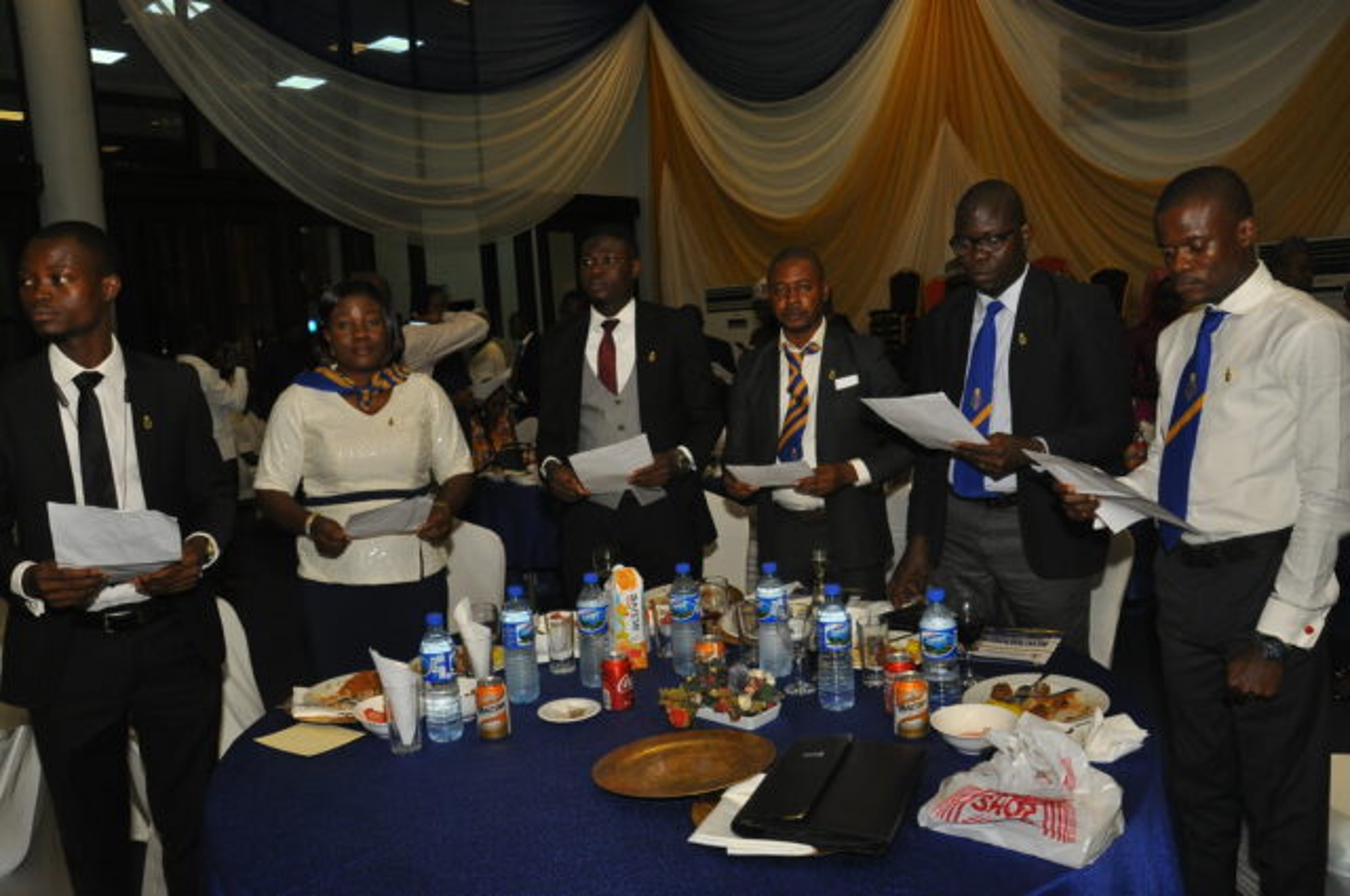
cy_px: 448
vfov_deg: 47.8
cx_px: 675
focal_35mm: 27
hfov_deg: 67.4
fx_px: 1011
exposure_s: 1/60
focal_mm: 18
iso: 800
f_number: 5.6
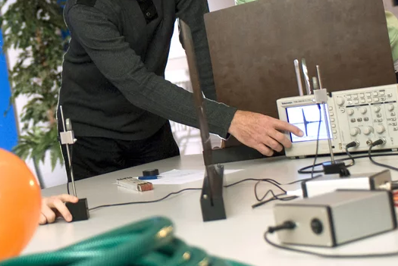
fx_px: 974
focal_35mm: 88
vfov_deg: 15.4
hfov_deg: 22.1
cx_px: -17
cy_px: 39
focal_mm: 28
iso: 500
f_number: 2.8
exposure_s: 1/90
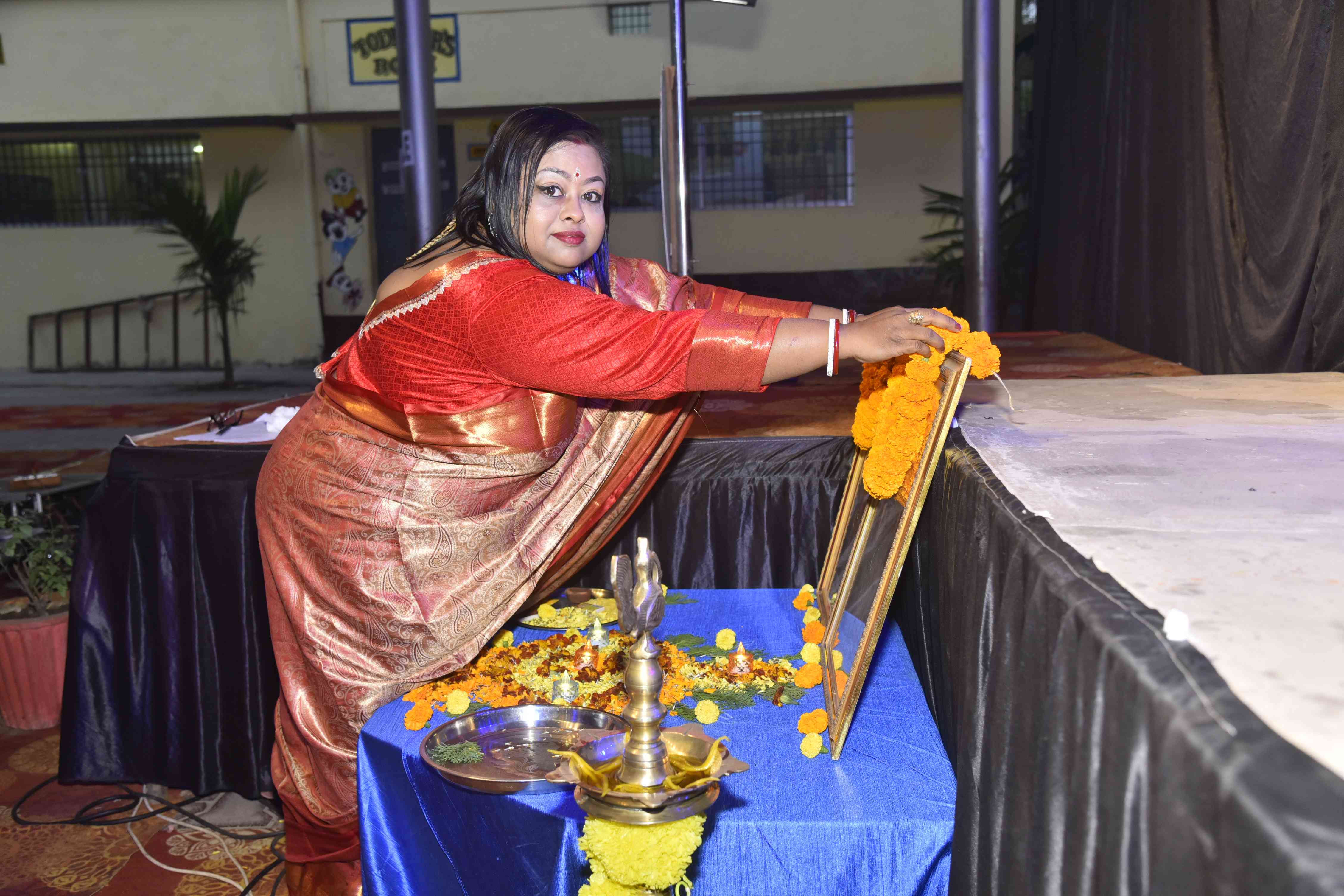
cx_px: 672
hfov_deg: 54.4
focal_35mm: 35
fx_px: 1307
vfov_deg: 37.9
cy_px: 448
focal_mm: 35
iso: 500
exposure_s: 1/125
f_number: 5
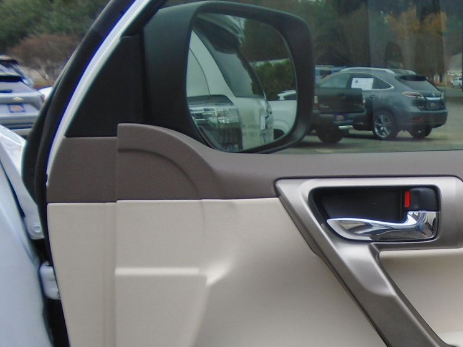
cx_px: 476
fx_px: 749
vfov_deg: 24.5
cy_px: 373
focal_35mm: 56
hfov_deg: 31.4
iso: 100
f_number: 3.2
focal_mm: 4.6
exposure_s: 1/60
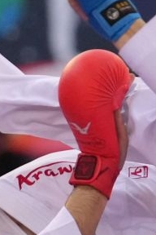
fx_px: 12200
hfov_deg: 0.7
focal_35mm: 1877
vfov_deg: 1.1
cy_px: 171
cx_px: 141
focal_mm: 200
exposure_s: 1/1000
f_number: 2.8
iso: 2000
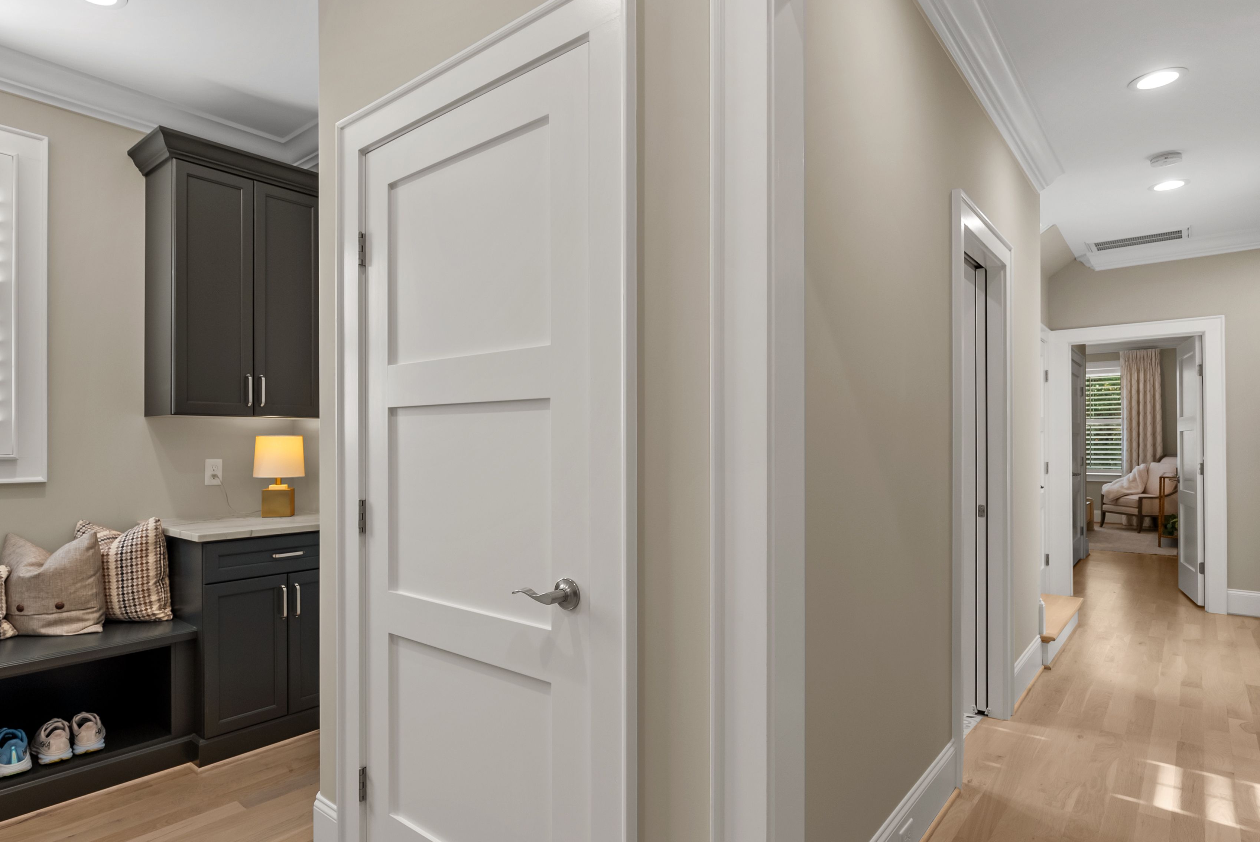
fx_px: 700
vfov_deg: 62.0
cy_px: 447
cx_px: 538
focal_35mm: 20
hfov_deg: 83.4
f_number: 8
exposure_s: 1/10
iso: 250
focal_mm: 16
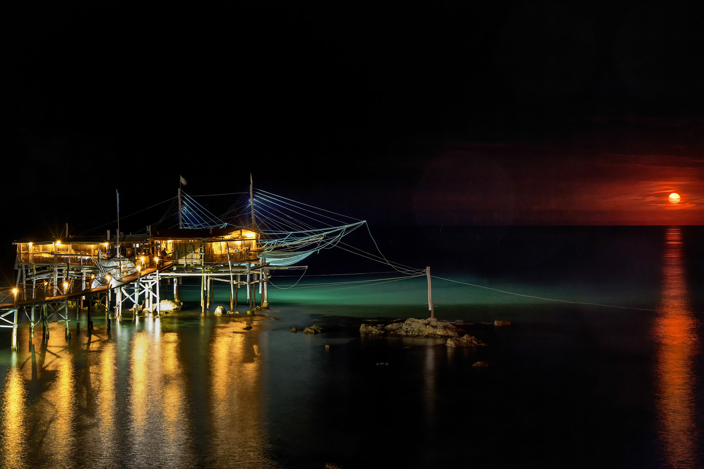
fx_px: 1075
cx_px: 352
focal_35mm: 55
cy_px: 234
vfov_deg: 24.6
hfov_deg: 36.2
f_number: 13
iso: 800
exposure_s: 8
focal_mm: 55
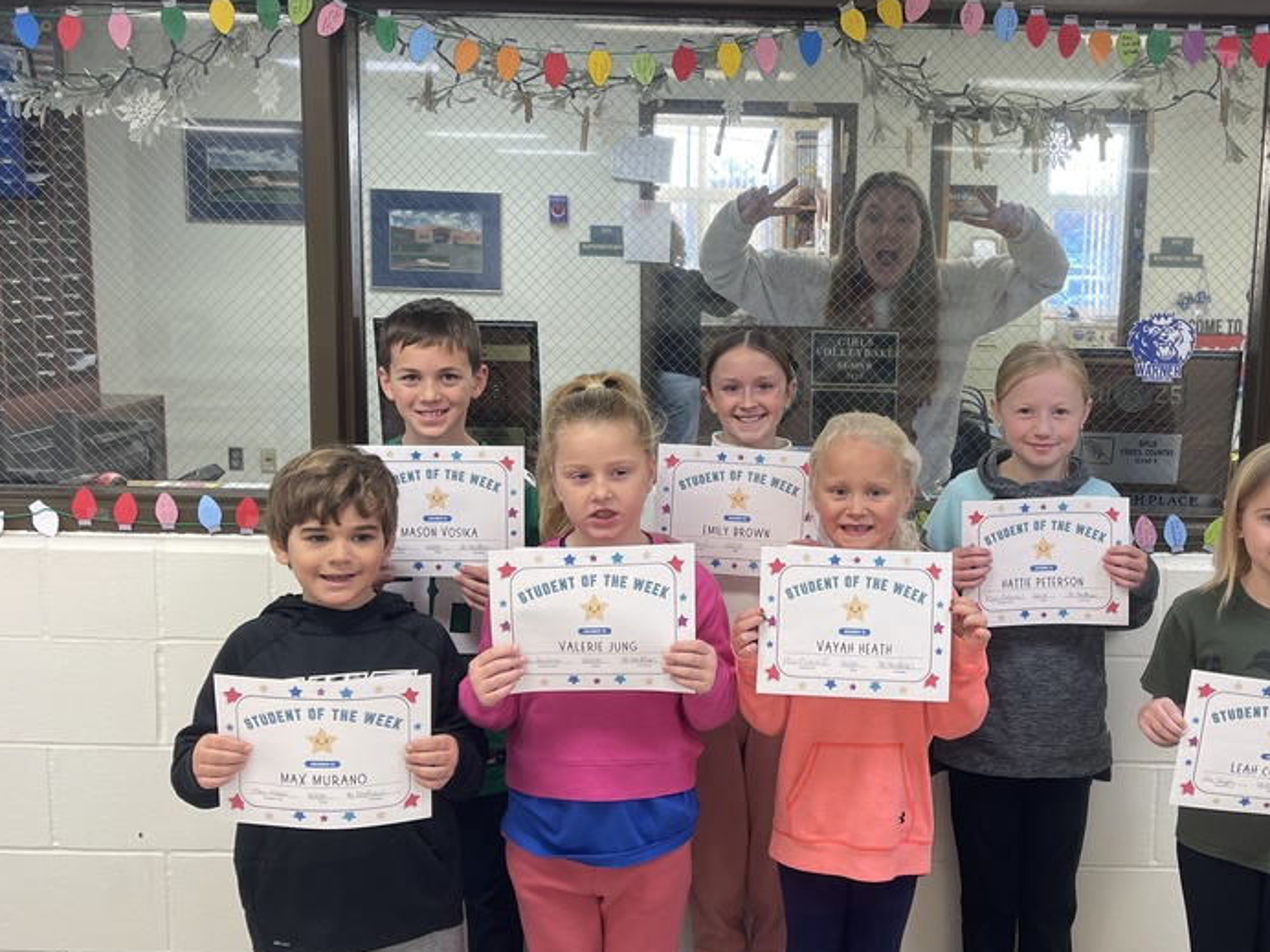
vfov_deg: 38.7
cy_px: 449
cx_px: 817
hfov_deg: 49.5
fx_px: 1357
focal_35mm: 37
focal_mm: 5.1
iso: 64
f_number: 1.6
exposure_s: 1/60
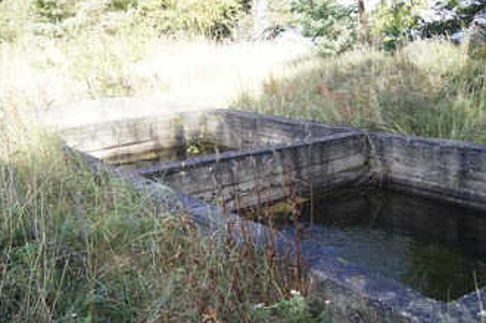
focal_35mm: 40
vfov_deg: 33.3
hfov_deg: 48.5
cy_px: 155
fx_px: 539
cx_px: 240
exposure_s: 1/125
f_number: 4
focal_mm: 22
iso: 100
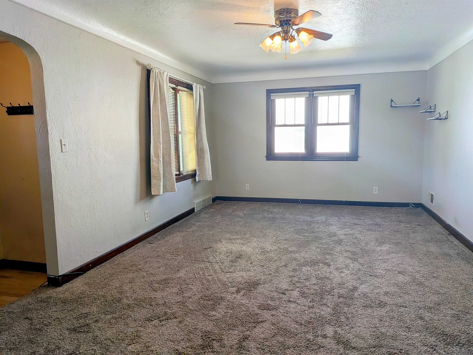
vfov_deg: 56.8
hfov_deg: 71.6
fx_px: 328
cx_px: 236
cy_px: 178
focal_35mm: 24
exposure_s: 1/120
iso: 52
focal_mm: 4.53
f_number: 1.7
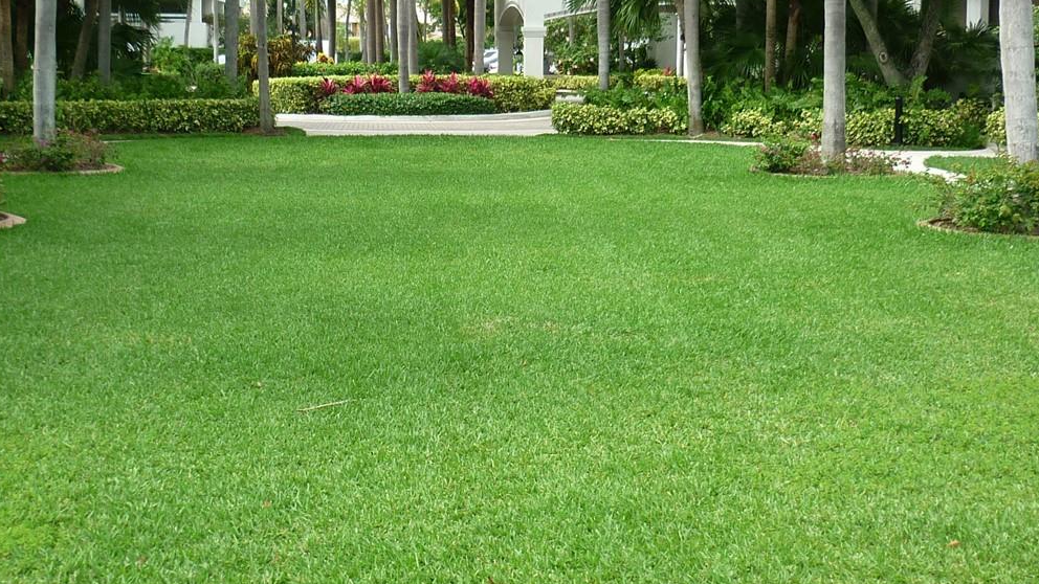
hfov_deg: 36.0
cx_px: 477
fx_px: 1598
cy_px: 167
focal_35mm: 58
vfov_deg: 20.6
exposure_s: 1/400
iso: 80
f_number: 2.8
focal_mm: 5.5
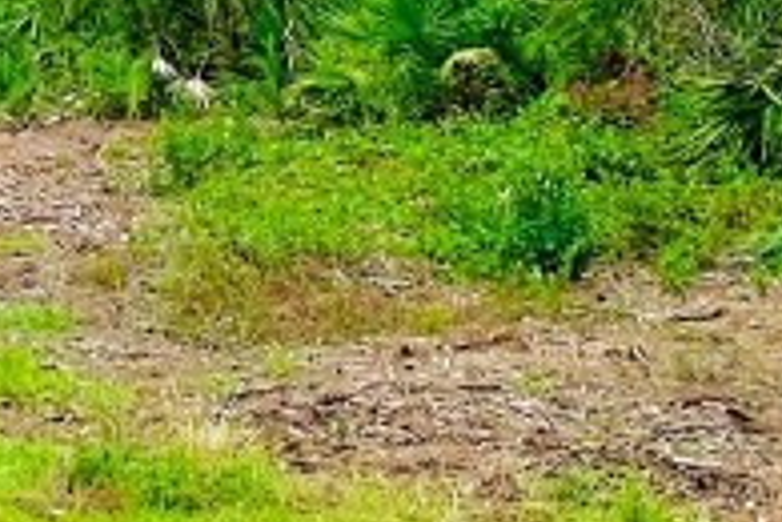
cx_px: 112
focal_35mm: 131
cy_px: -731
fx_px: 2845
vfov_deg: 9.3
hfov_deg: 15.5
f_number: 1.78
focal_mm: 6.86
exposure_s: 1/3247
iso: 80
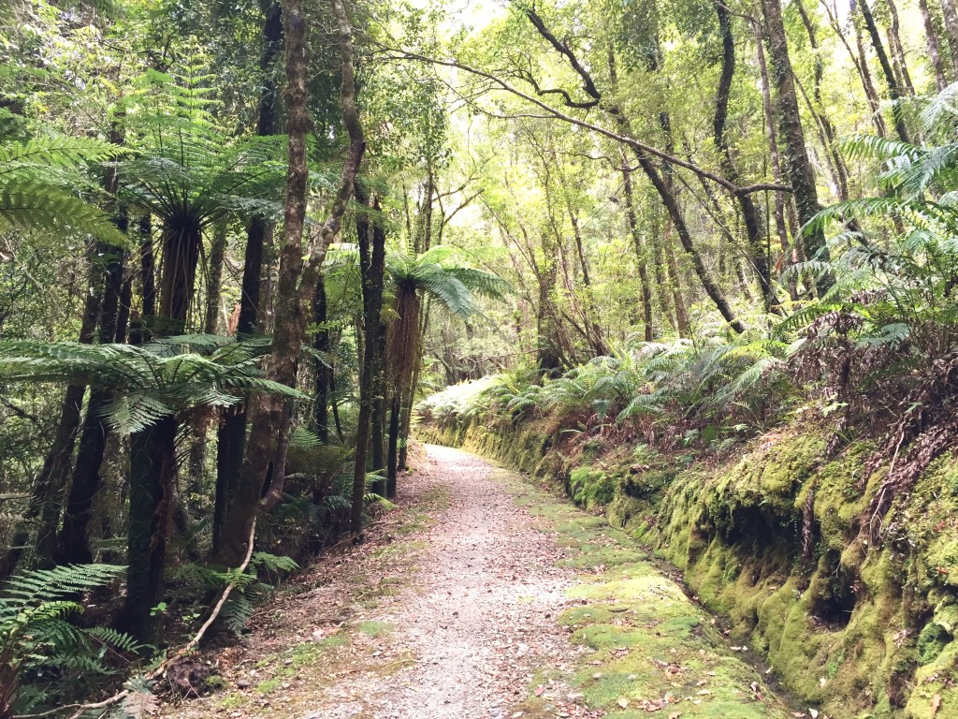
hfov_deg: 61.7
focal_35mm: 29
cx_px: 479
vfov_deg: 48.2
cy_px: 360
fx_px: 803
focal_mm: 4.15
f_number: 2.2
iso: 32
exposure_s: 1/40
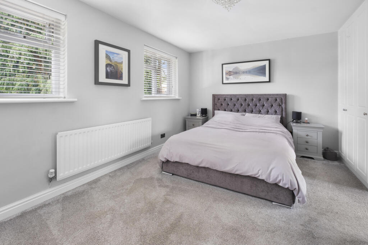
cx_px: 184
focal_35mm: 15
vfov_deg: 77.3
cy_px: 122
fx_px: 153
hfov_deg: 100.4
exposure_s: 3.1
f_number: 8
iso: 160
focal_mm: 10
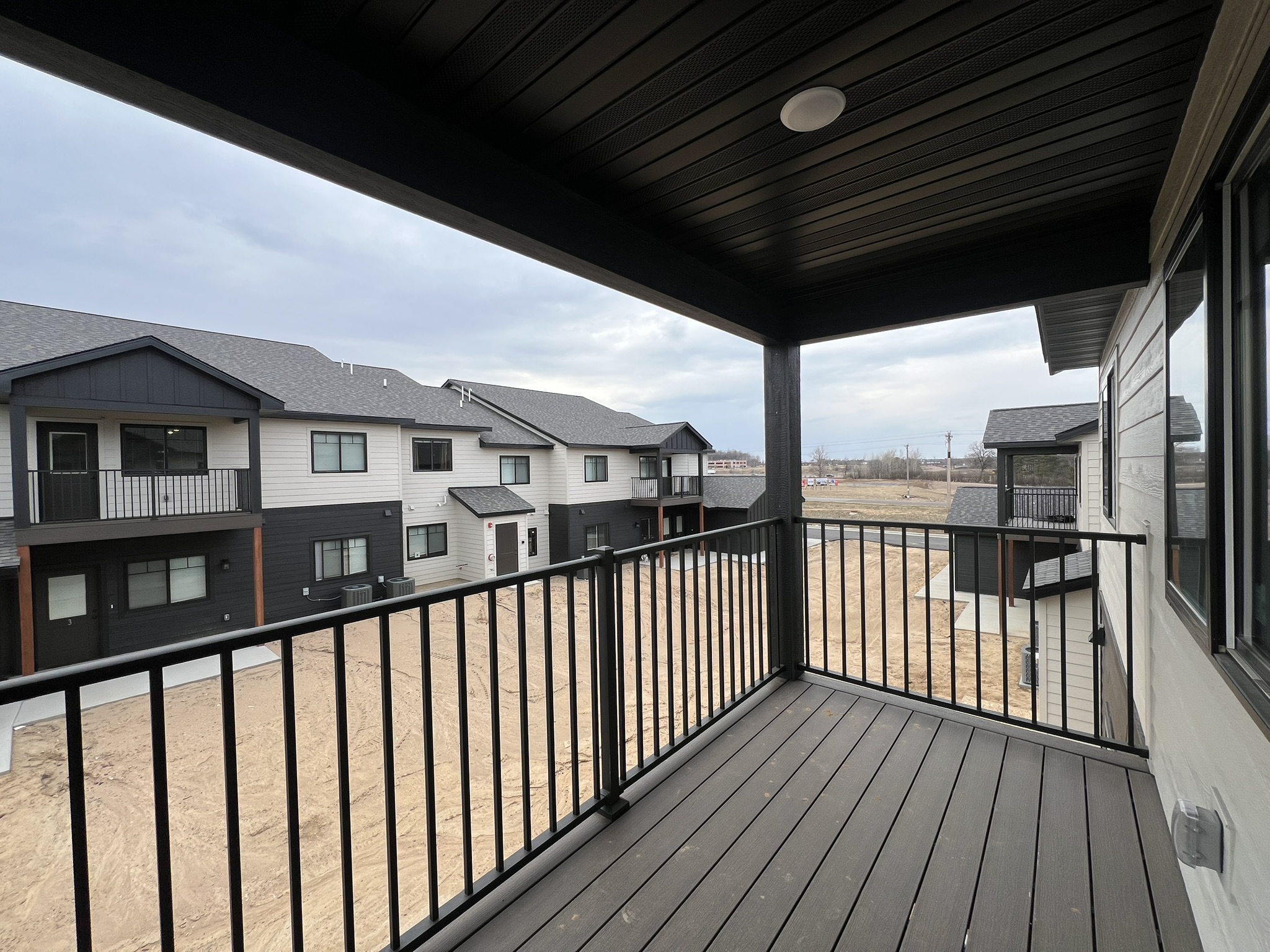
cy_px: 476
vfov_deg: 89.9
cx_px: 635
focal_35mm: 13
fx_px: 477
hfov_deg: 106.2
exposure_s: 1/633
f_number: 1.8
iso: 32
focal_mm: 1.57
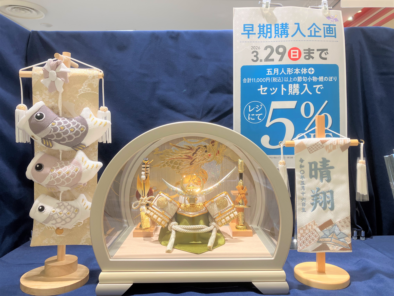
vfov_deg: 49.7
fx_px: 319
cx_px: 197
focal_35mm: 28
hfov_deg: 63.4
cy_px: 148
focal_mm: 3.99
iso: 50
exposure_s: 1/100
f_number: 1.8
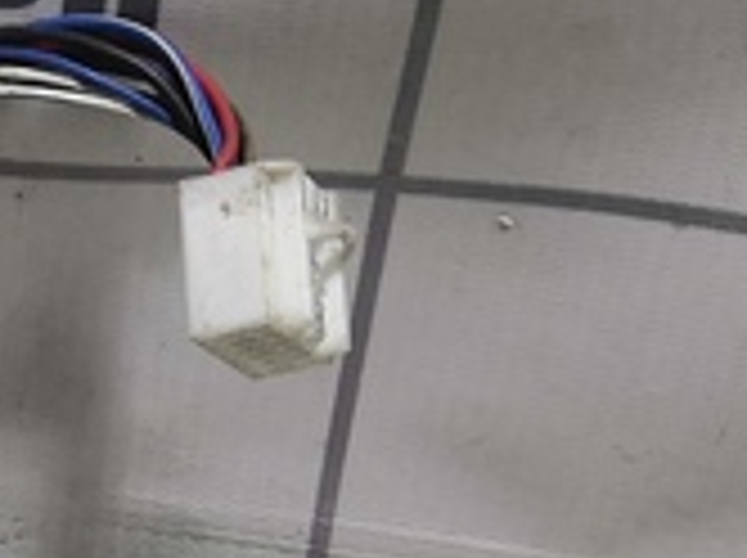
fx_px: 3599
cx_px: -626
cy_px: 886
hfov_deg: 11.0
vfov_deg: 8.6
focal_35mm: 167
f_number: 1.8
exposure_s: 1/100
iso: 80
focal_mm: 3.95
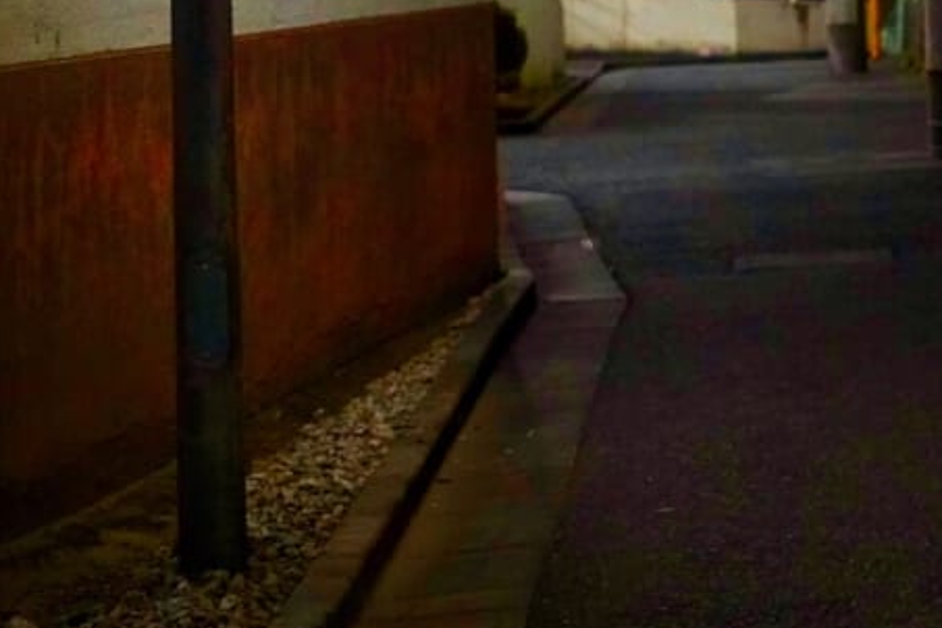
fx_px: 3236
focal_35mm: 124
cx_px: 360
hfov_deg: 16.5
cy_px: 4
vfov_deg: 11.0
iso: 6400
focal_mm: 36.5
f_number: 2.8
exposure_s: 1/50
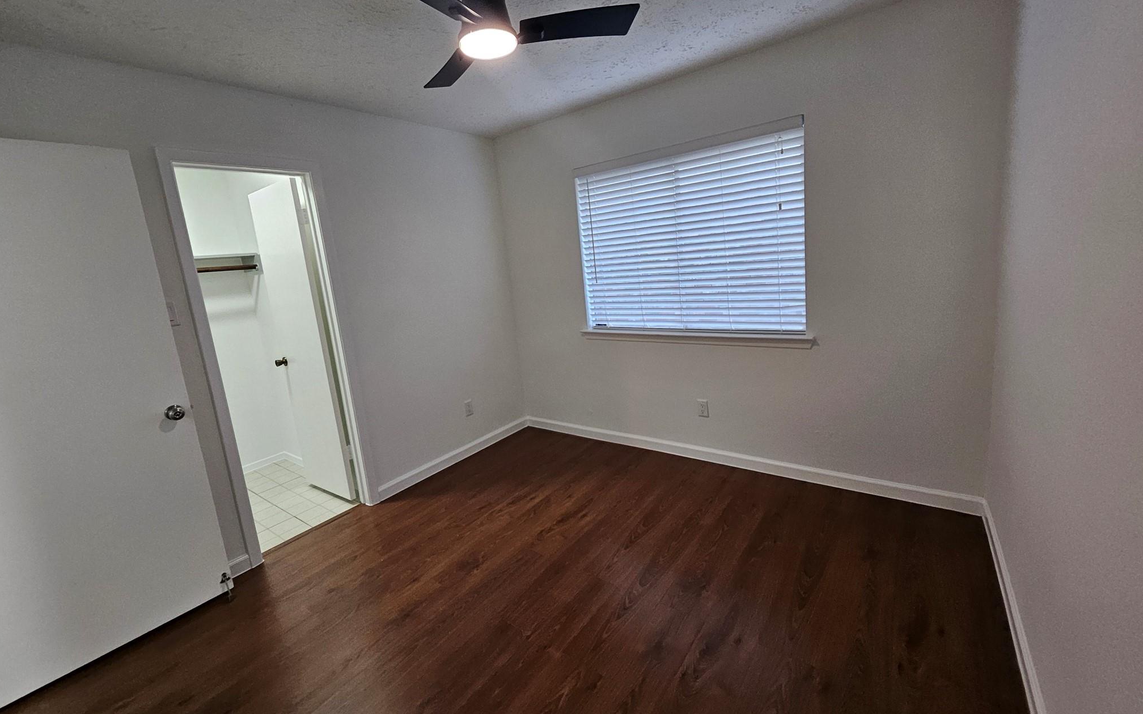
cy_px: 334
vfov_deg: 78.5
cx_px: 566
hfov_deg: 105.3
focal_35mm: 14
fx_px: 436
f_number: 2.2
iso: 200
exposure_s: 1/60
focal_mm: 1.74
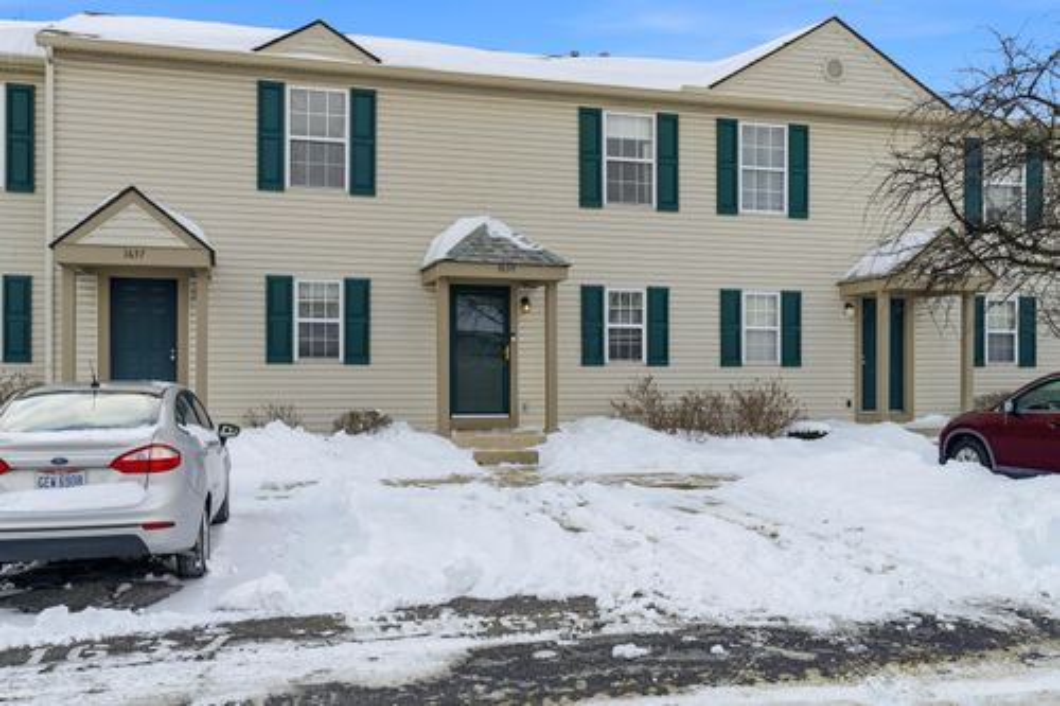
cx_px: 530
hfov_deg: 57.2
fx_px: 971
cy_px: 353
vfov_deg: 39.9
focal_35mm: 33
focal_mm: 33
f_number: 10
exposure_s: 1/1600
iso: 400
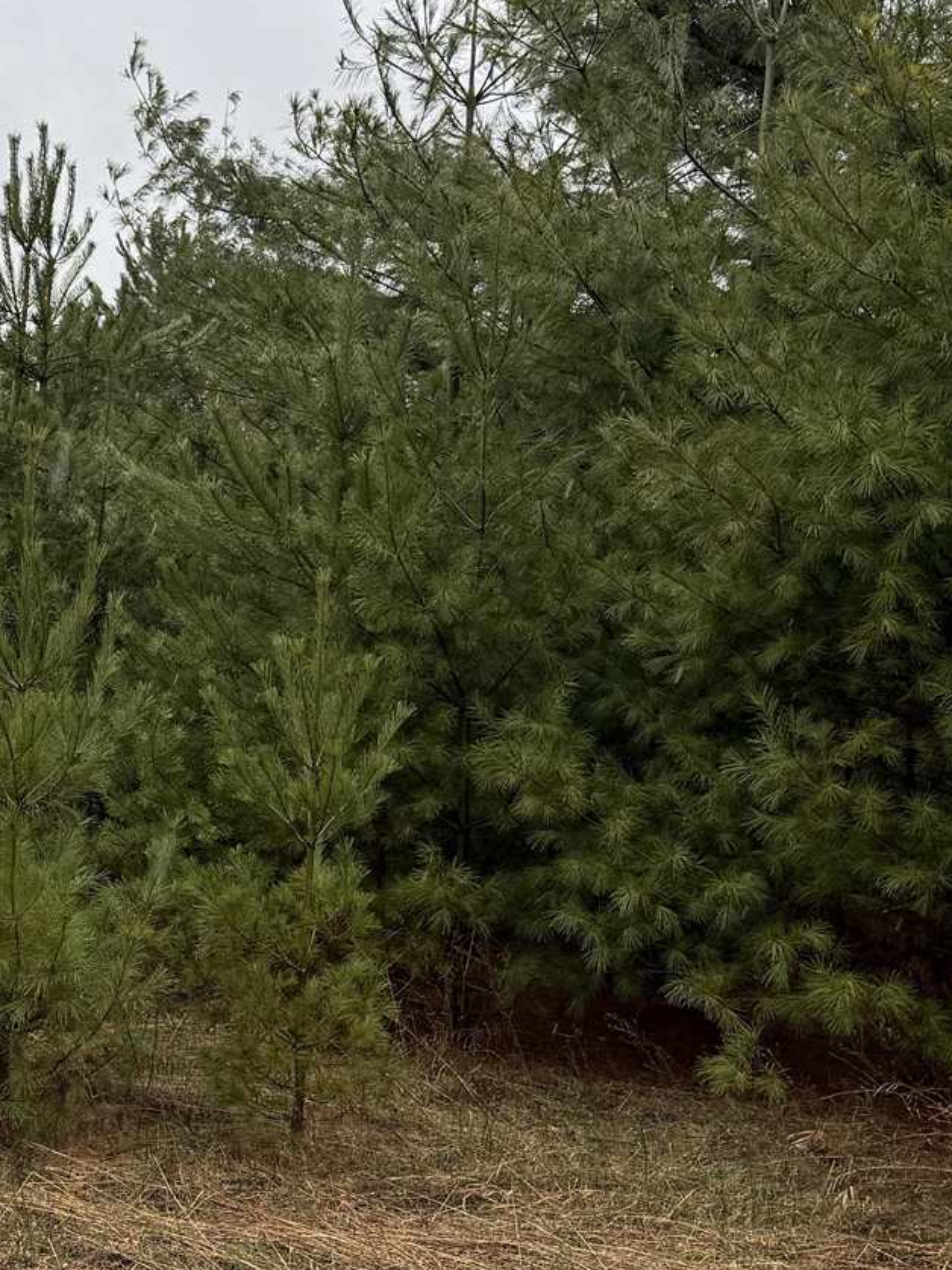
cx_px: 121
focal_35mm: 66
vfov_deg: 29.3
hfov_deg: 21.8
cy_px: 743
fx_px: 2421
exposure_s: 1/715
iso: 80
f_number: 1.78
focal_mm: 6.76
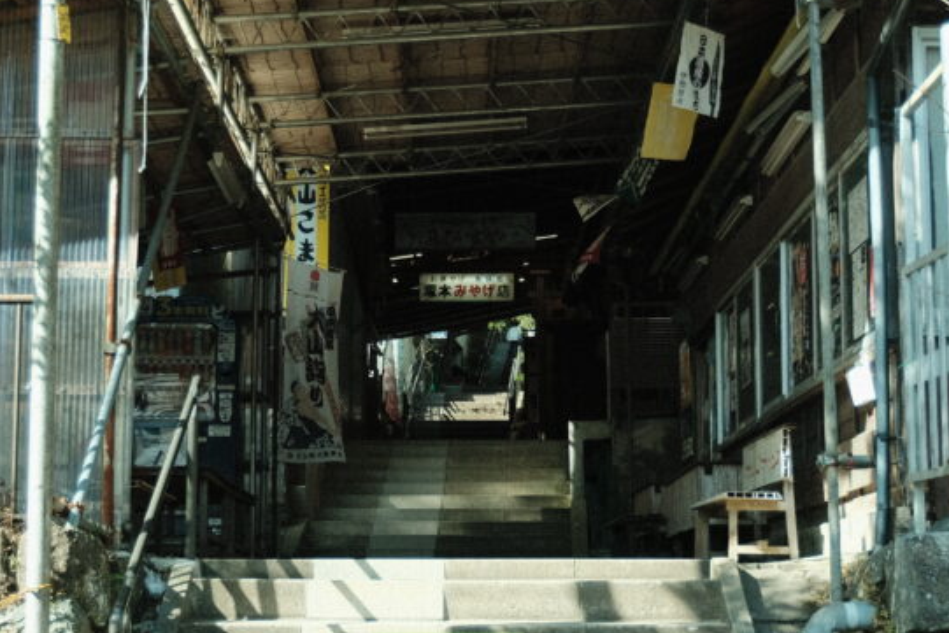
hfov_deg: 28.8
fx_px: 1846
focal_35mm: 70
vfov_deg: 19.5
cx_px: 460
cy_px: 348
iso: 400
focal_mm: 24.9
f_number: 2.8
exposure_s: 1/320
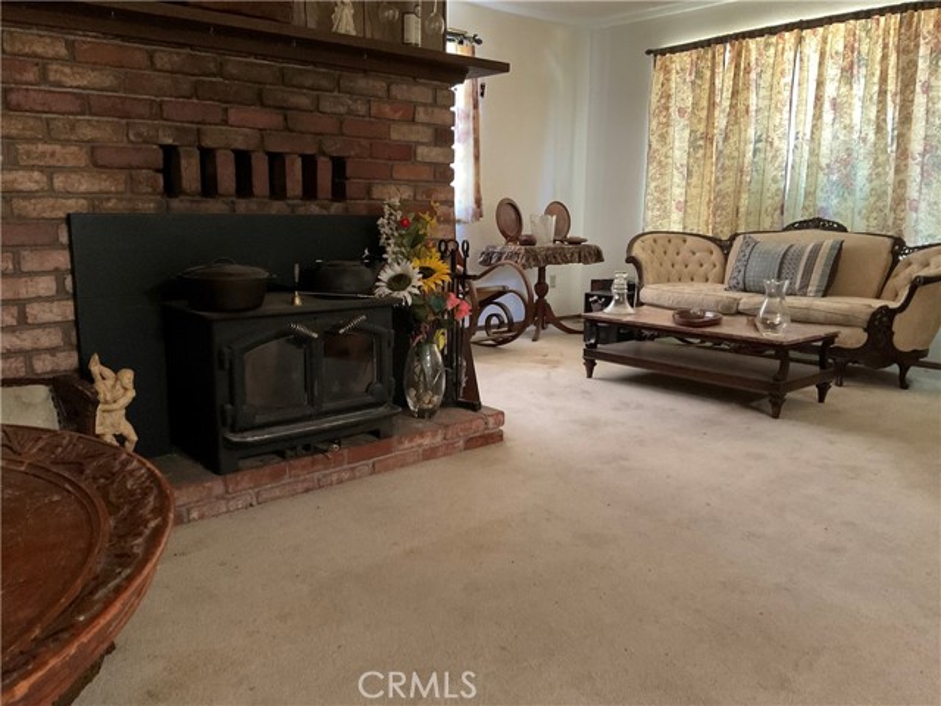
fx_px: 788
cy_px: 353
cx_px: 470
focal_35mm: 29
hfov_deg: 61.7
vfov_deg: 48.2
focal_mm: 3
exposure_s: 1/30
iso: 500
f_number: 1.8
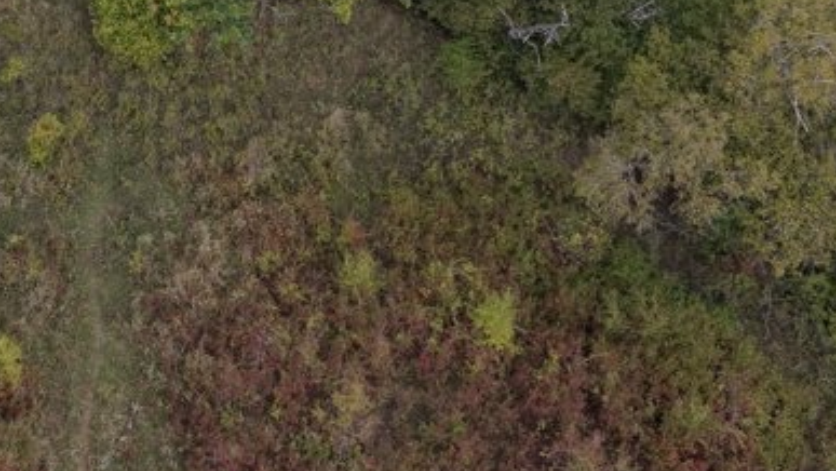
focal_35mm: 81
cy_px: -194
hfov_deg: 25.8
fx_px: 1796
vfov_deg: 14.1
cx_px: 177
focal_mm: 8.67
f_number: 1.8
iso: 100
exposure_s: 1/640
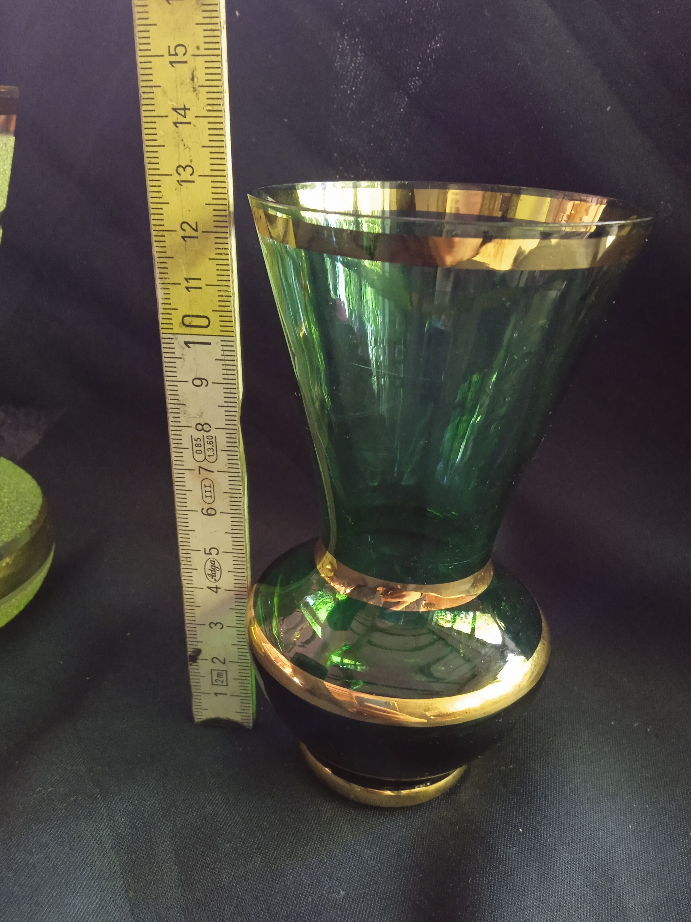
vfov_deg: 63.4
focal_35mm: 28
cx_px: 346
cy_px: 461
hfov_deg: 49.7
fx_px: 745
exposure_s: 1/14.3
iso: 1660
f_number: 2.2
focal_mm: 3.43
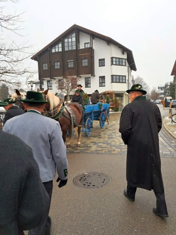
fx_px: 163
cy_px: 118
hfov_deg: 56.8
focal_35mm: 24
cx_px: 88
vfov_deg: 71.6
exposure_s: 1/160
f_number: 1.8
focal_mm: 5.23
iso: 50
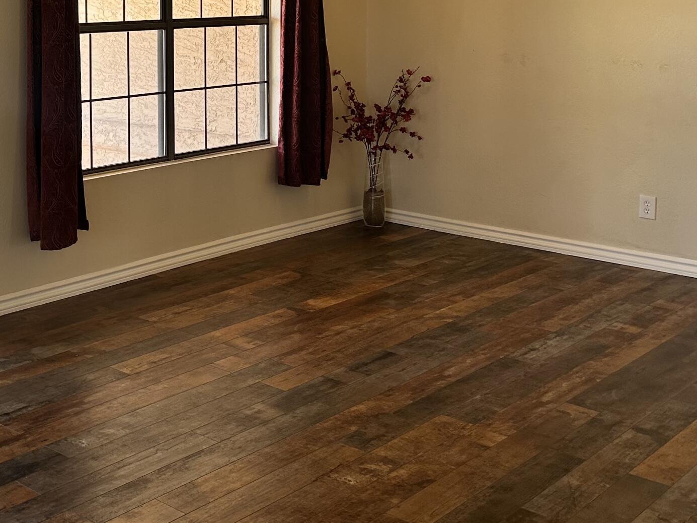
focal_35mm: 52
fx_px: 1047
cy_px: 9
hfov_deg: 34.5
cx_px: 54
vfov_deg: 26.6
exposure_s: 1/132
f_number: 1.78
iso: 100
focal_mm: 6.86
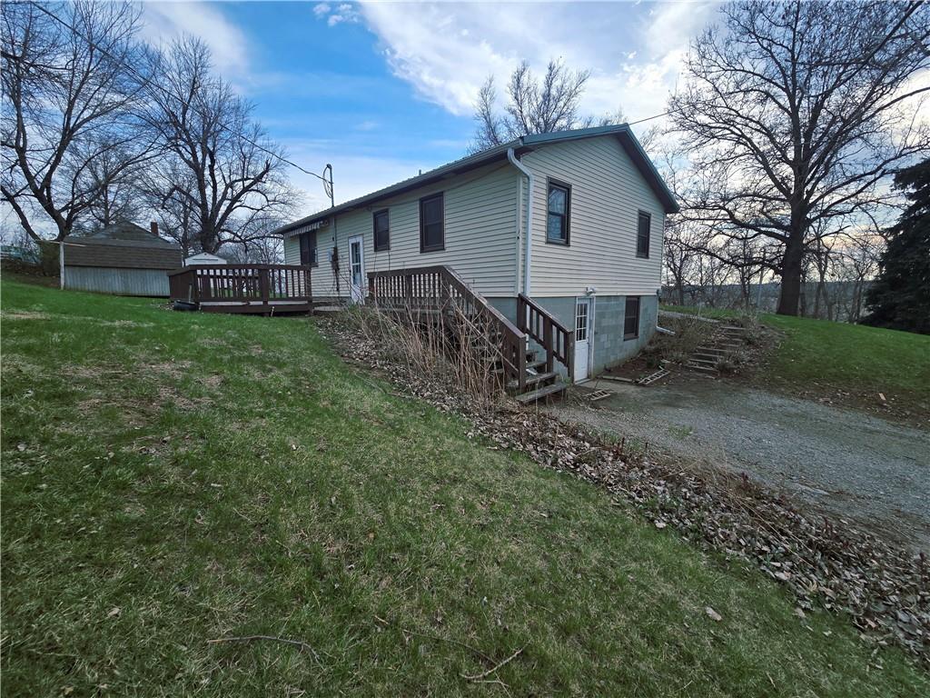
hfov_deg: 106.2
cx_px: 465
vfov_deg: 89.9
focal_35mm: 13
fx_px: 349
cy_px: 349
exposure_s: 1/1111
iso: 50
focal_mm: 2.2
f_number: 2.2
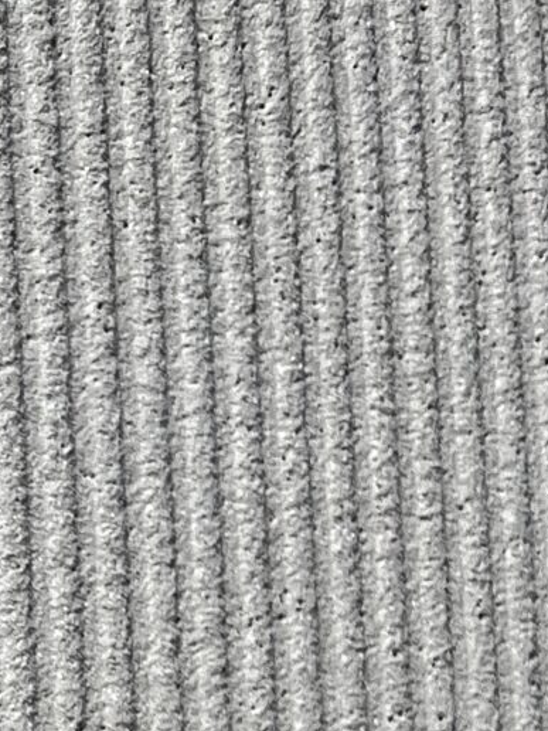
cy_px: 1349
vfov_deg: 13.6
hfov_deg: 10.2
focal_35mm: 129
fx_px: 2723
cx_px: -712
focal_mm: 5.7
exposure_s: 1/1488
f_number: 1.5
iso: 50
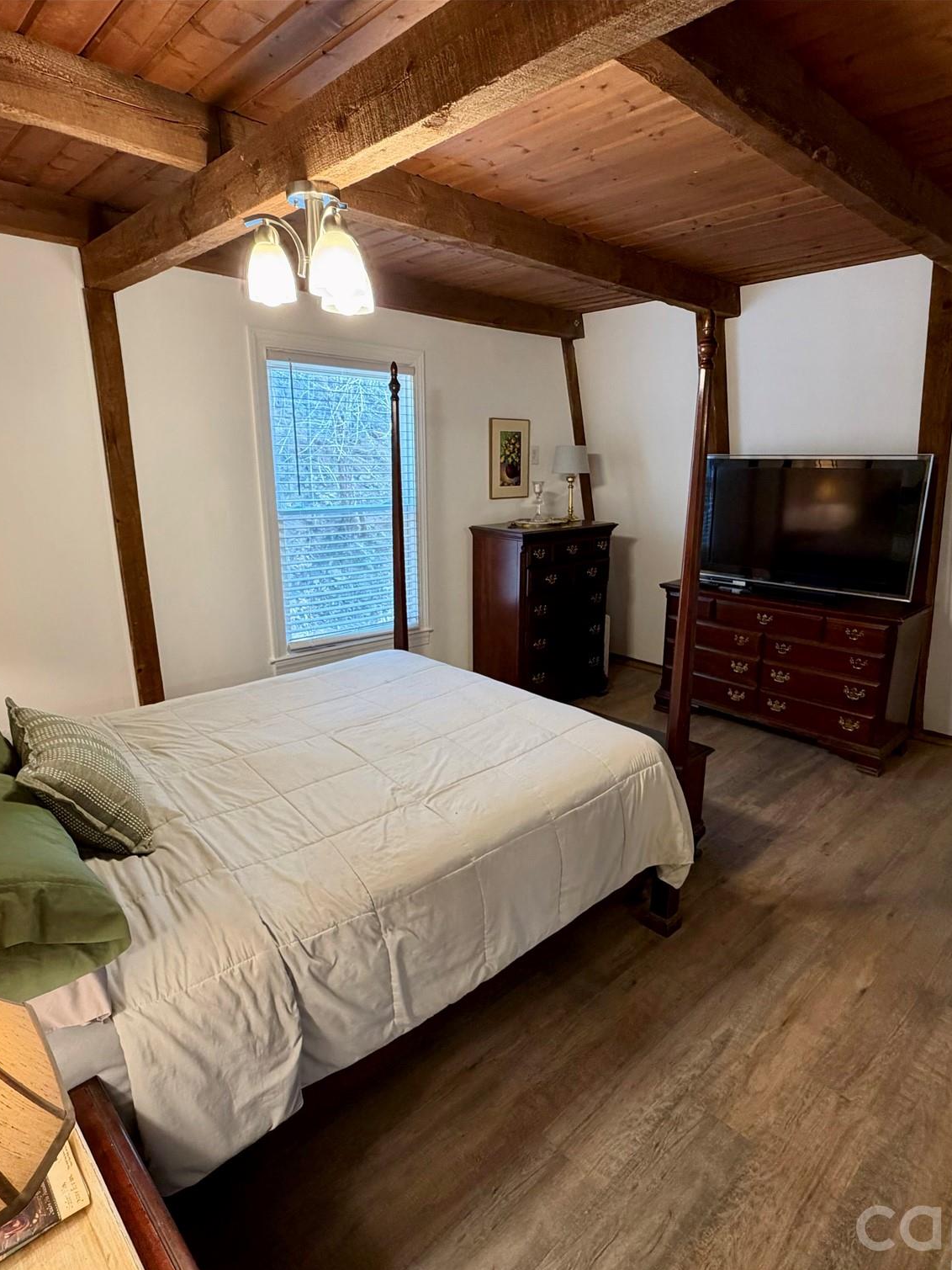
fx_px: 697
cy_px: 646
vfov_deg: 84.7
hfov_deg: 68.6
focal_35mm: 19
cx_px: 501
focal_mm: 2.22
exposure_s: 1/60
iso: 200
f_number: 2.2
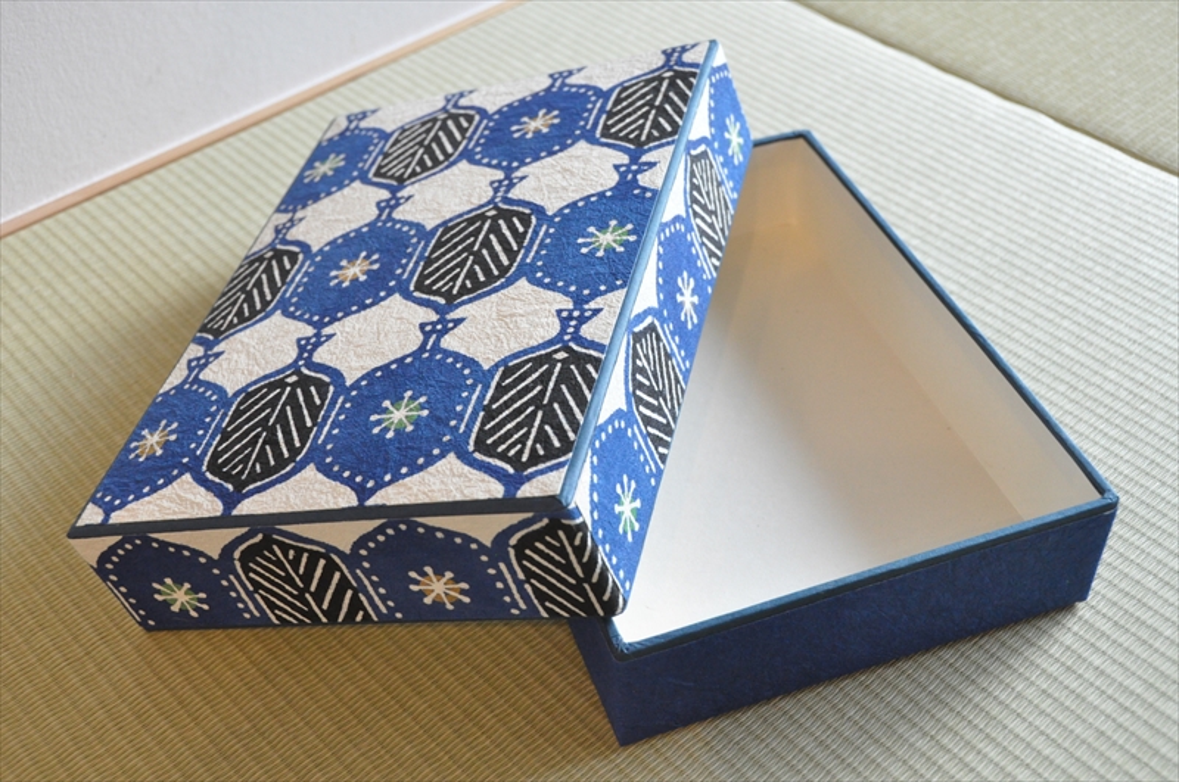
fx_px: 1423
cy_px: 391
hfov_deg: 45.0
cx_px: 590
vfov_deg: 30.8
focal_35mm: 44
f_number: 5.6
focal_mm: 29
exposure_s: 1/100
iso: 1800
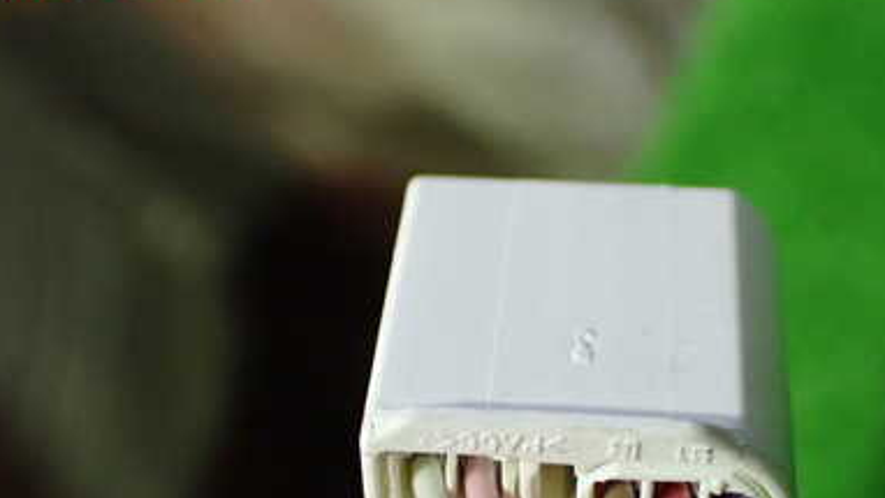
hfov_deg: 32.3
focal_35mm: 65
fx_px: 1526
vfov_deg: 18.2
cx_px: 521
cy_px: 468
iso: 1000
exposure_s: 1/40
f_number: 2.7
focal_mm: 6.83
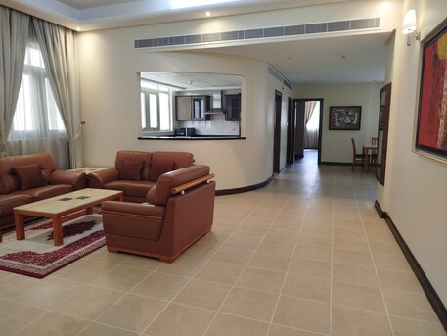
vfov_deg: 56.8
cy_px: 168
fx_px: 310
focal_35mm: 24
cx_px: 224
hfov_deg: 71.6
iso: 200
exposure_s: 1/33
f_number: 1.7
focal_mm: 5.31
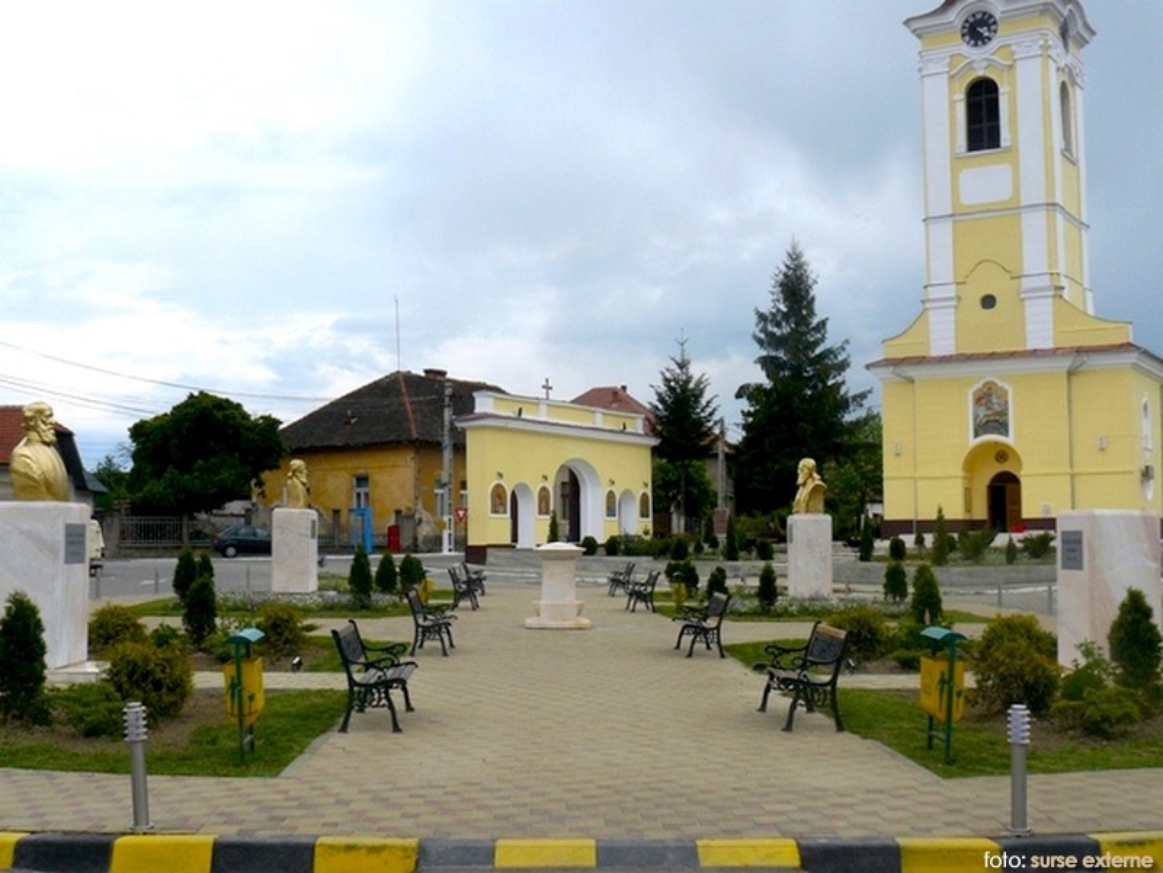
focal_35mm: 42
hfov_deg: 44.8
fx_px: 1411
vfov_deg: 34.3
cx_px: 582
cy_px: 436
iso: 100
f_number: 6.3
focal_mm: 7
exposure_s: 1/400
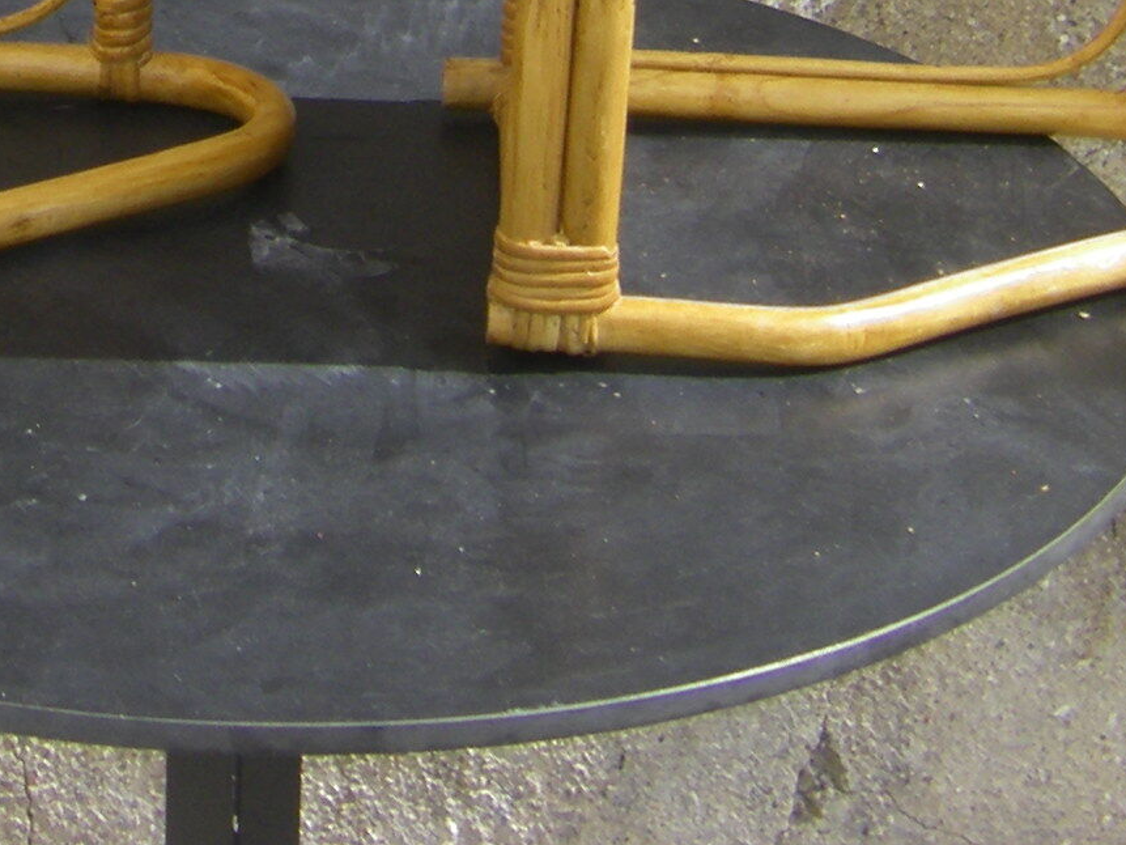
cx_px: 183
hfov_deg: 13.6
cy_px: -608
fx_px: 4685
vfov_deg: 9.8
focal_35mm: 144
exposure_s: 1/125
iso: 64
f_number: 7
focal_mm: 6.3
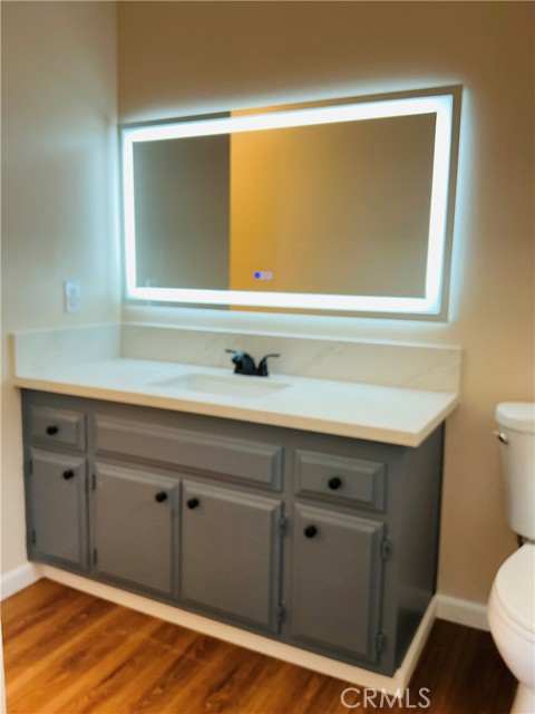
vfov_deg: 61.7
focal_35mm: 29
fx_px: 598
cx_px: 268
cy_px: 357
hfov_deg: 48.2
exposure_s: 1/60
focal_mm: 3
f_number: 1.8
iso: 125
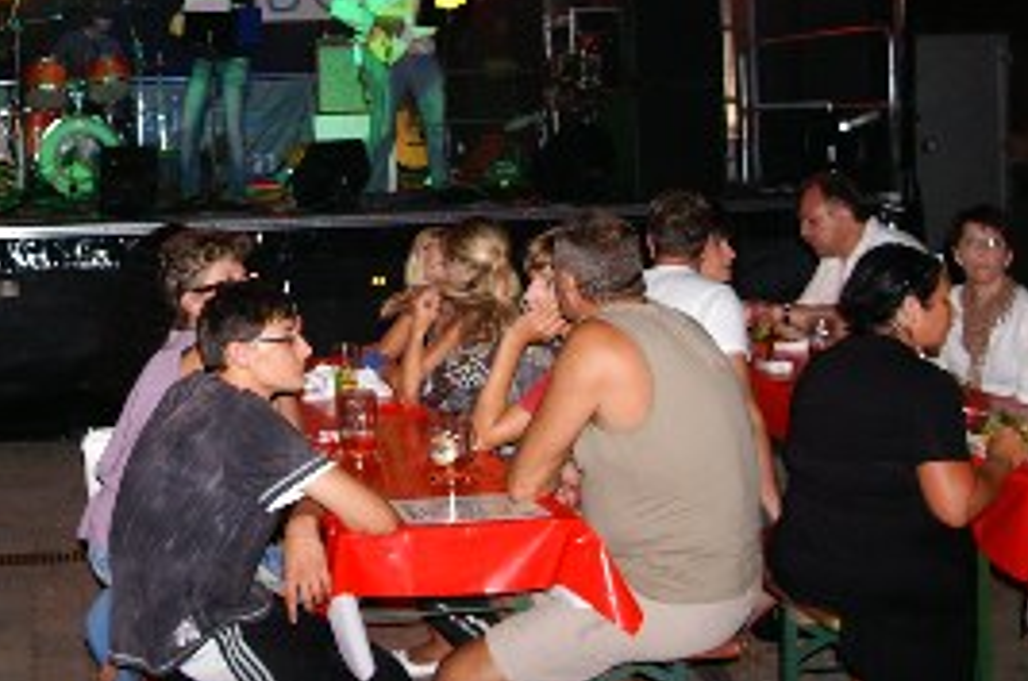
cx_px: 227
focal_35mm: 54
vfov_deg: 23.9
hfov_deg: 35.9
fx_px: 1539
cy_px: 2
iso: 200
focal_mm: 16
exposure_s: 1/60
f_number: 3.5
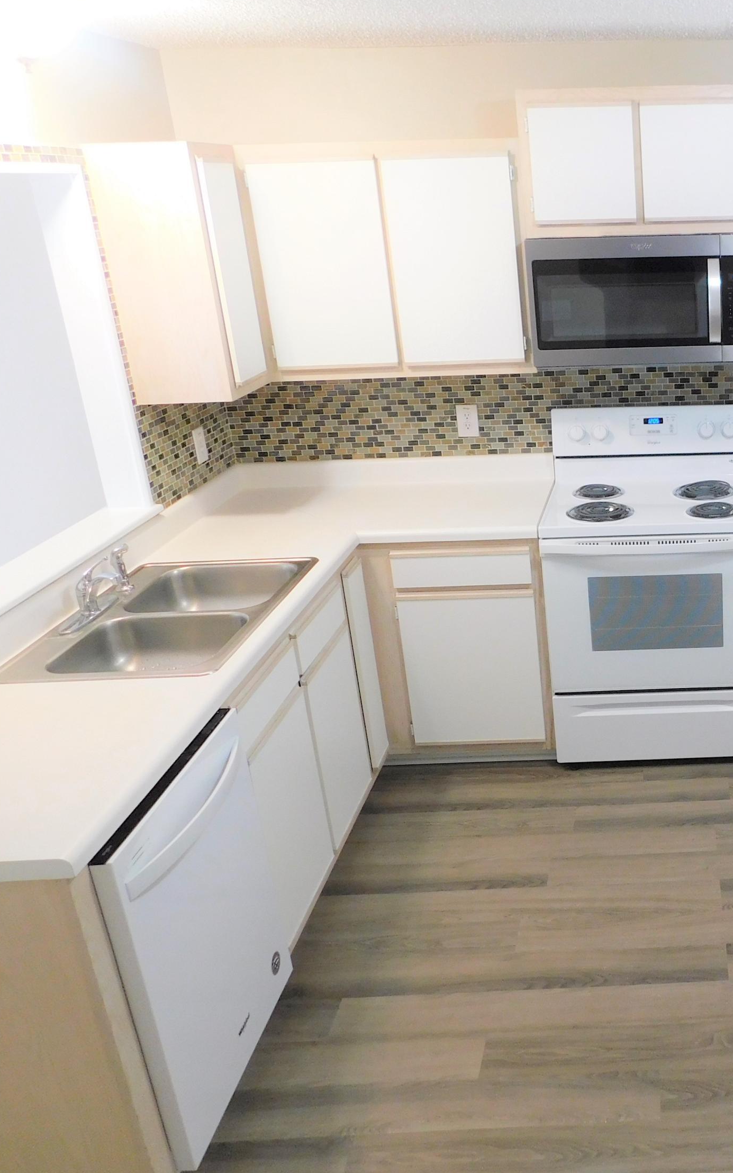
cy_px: 580
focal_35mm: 33
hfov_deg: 34.9
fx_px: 1055
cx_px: 727
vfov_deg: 58.1
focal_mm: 4
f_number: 3
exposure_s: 1/30
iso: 200
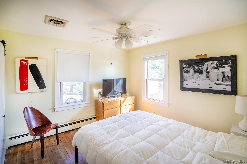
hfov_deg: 96.7
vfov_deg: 73.7
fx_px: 110
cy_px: 82
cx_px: 124
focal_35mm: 16
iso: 1250
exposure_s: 1/1600
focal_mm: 16
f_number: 4.5
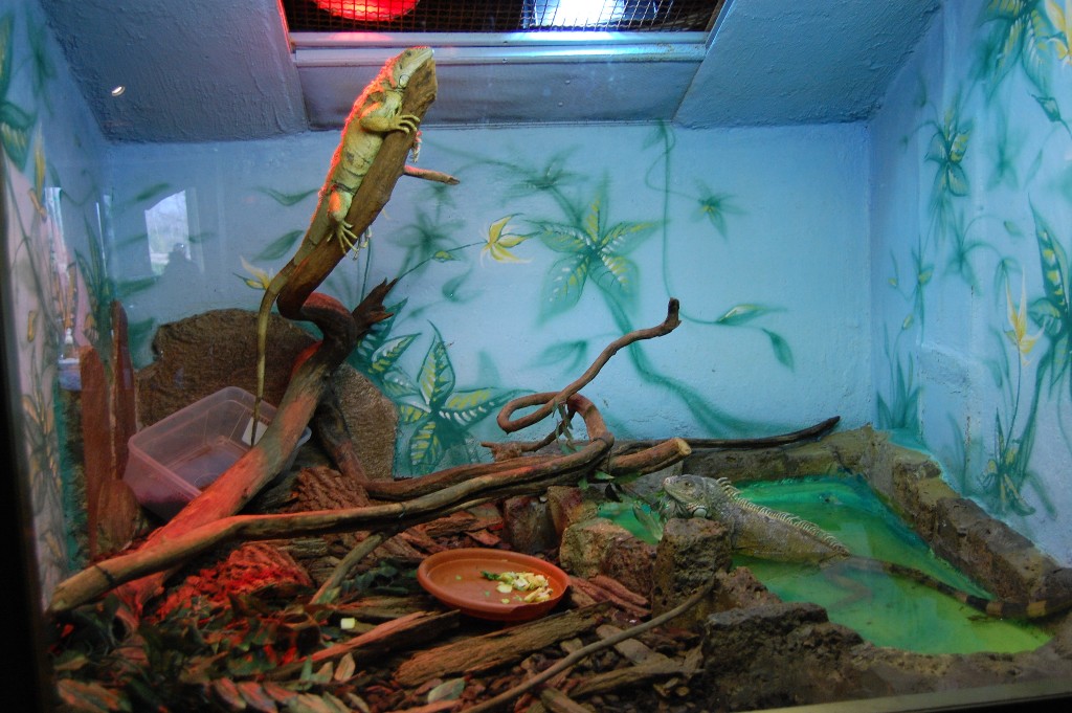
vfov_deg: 34.2
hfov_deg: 49.6
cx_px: 536
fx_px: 1160
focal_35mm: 39
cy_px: 356
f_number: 4
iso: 800
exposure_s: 1/25
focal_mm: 26
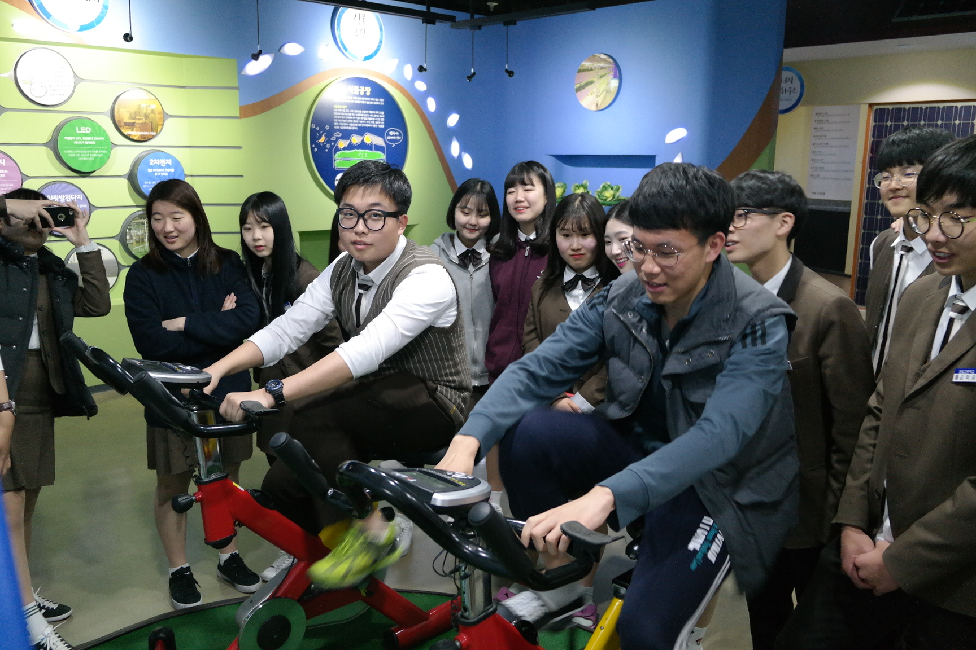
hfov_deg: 61.9
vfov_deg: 43.6
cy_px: 325
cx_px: 488
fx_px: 813
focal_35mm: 30
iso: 1600
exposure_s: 1/40
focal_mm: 20
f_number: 3.5
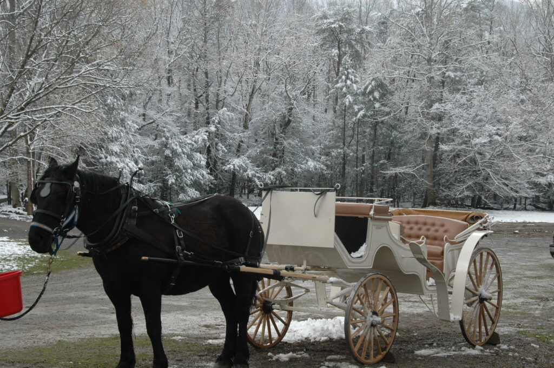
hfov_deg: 29.3
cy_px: 184
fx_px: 1061
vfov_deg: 19.7
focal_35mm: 69
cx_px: 277
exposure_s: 1/320
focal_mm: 46
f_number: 9
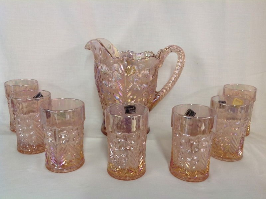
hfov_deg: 52.7
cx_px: 133
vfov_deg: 40.6
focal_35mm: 35
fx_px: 269
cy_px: 100
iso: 64
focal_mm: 4.28
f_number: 2.4
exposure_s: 1/15
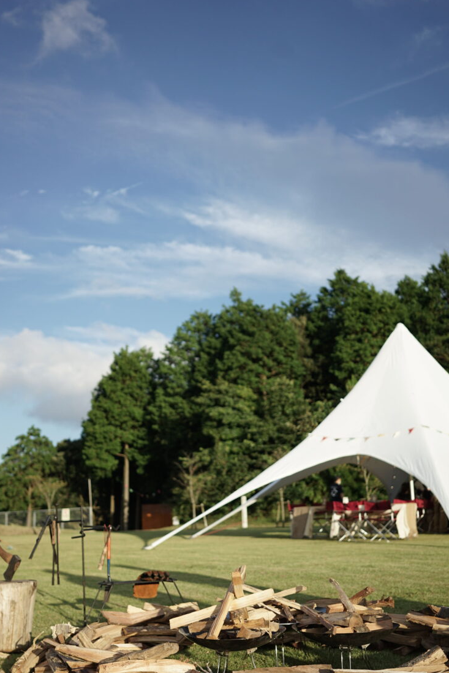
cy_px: 376
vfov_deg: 45.3
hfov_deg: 31.2
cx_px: 219
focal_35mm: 43
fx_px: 804
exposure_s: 1/1000
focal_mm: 35
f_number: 2.8
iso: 100
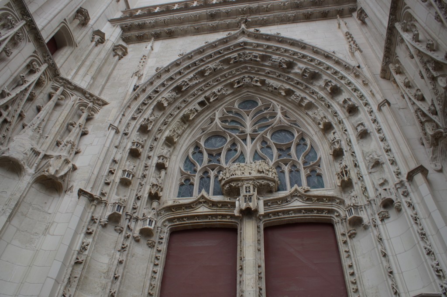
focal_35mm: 30
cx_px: 224
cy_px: 148
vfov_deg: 43.6
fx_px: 372
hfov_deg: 61.9
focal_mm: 20
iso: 100
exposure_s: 1/250
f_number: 5
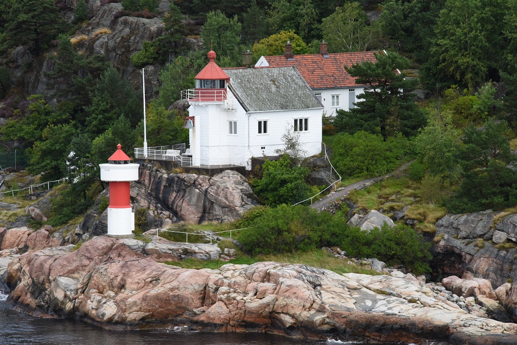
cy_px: 172
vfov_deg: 5.5
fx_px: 3591
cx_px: 258
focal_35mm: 250
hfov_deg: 8.2
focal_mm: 250
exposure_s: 1/320
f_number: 18
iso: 1600
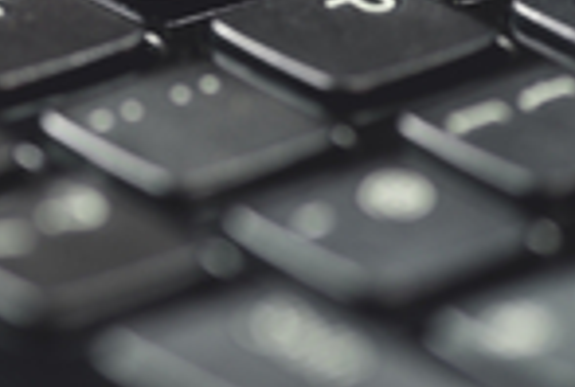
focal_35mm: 356
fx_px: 5704
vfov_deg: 3.9
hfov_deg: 5.7
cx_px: -289
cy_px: -133
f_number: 5
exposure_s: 1/25
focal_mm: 105
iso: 80
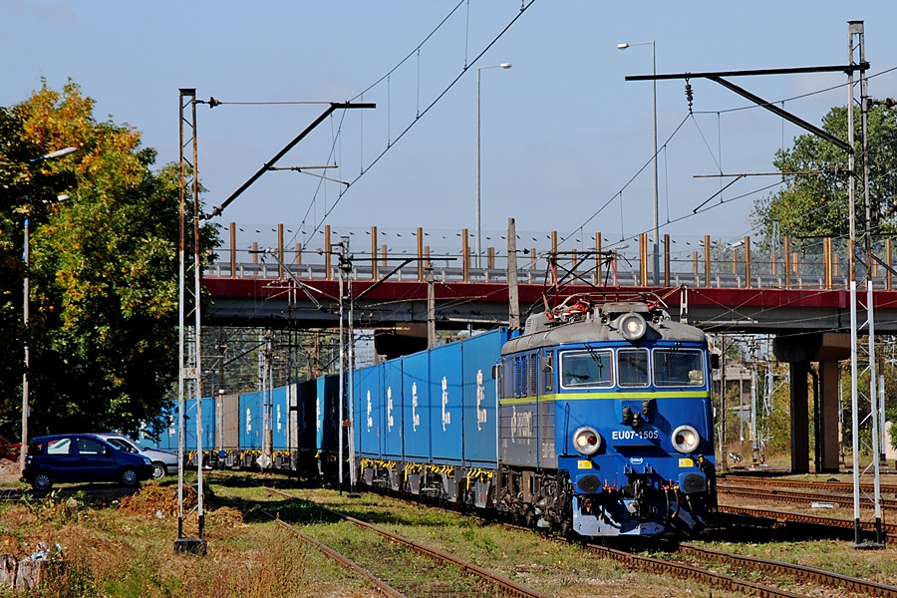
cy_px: 299
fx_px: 4335
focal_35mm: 174
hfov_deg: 11.8
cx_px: 448
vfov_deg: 7.9
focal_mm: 116
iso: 100
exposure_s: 1/250
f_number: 8
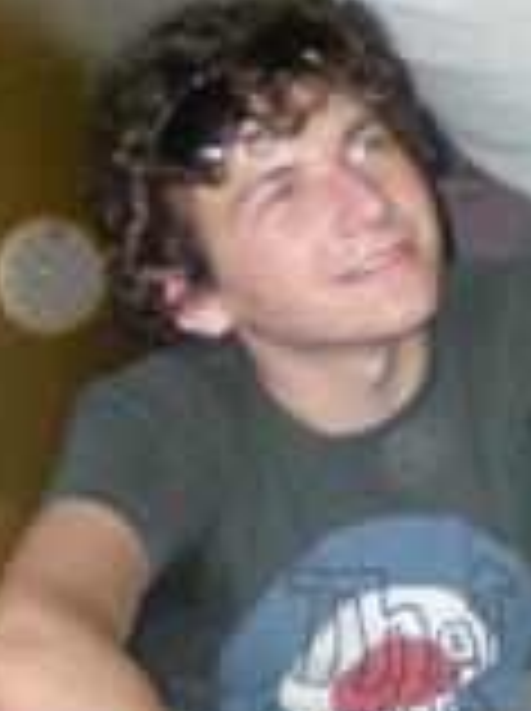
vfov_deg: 12.8
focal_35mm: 154
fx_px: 3158
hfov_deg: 9.3
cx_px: 832
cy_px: 418
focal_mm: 6.3
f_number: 3.1
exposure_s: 1/60
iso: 236
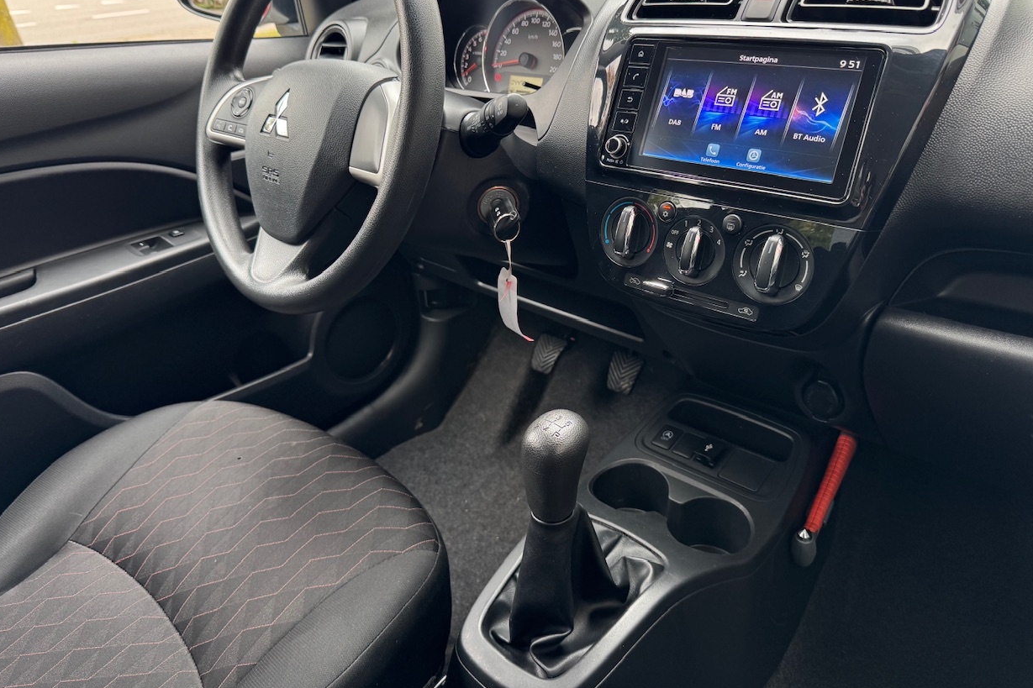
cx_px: 514
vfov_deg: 49.4
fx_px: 746
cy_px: 293
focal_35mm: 26
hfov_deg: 69.4
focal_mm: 6.76
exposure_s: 1/121
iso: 80
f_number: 1.78
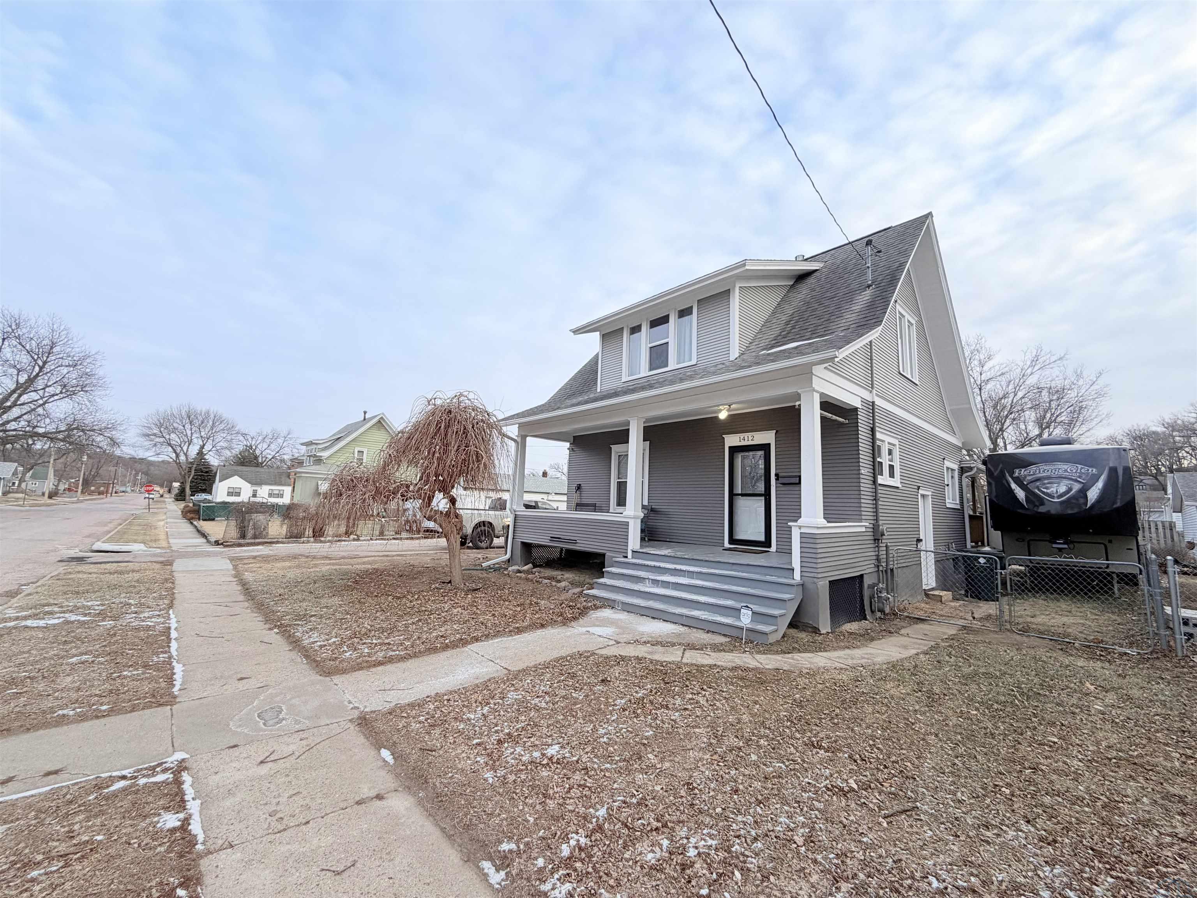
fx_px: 484
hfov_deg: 102.1
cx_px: 598
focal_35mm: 14
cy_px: 449
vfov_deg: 85.7
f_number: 2.2
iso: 50
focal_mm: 2.22
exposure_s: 1/383
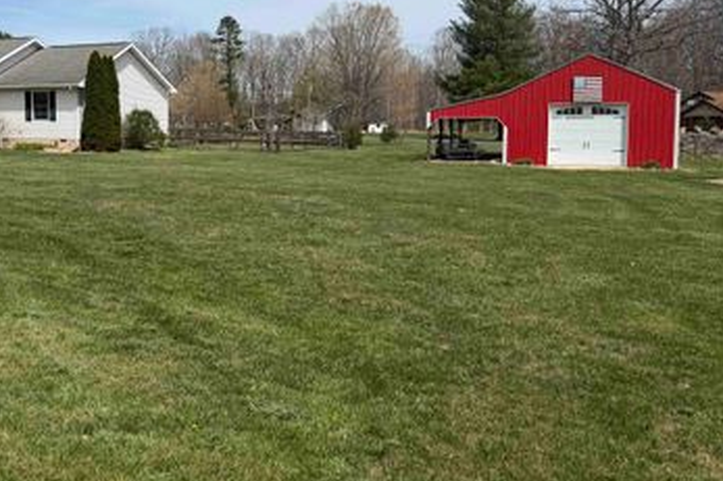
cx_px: 215
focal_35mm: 36
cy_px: 157
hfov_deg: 51.7
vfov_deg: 36.4
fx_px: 723
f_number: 1.78
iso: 80
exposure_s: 1/6173
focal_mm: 6.76
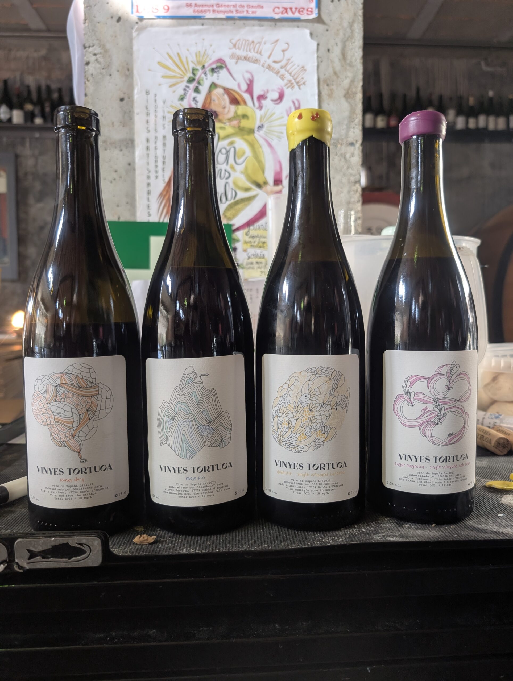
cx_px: 256
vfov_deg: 71.5
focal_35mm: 24
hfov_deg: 56.9
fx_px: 473
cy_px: 340
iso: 104
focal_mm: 6.9
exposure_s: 1/50
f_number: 1.68
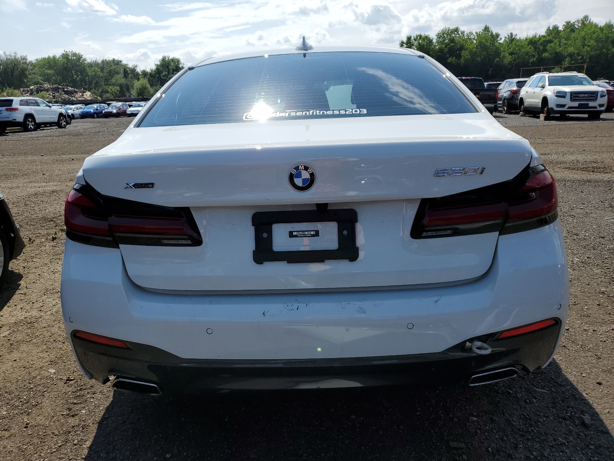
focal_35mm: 26
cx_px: 307
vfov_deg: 53.1
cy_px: 230
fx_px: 461
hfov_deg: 67.3
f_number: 1.5
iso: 50
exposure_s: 1/5000
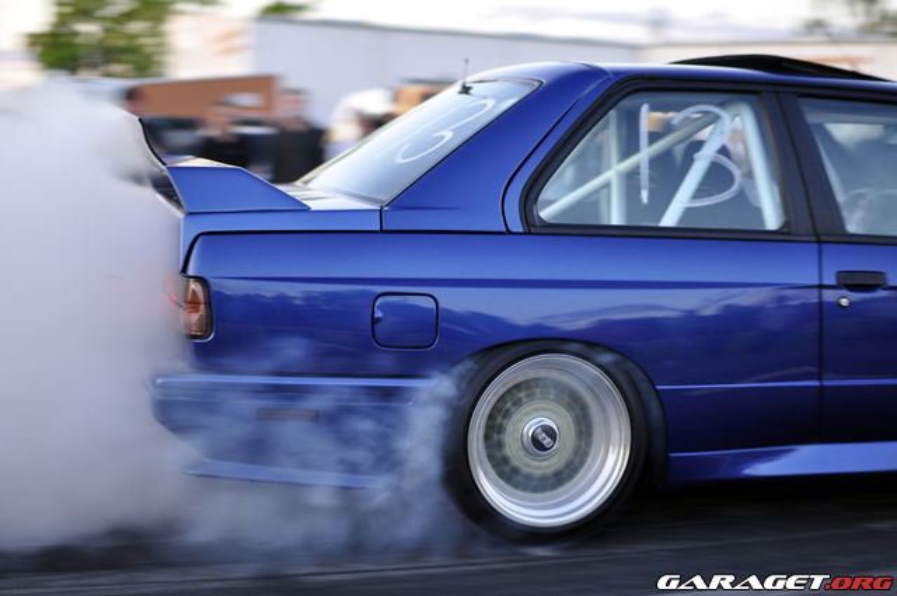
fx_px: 1306
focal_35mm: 52
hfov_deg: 37.9
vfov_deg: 25.7
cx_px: 448
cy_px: 298
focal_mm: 35
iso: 220
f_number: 2.2
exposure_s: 1/125
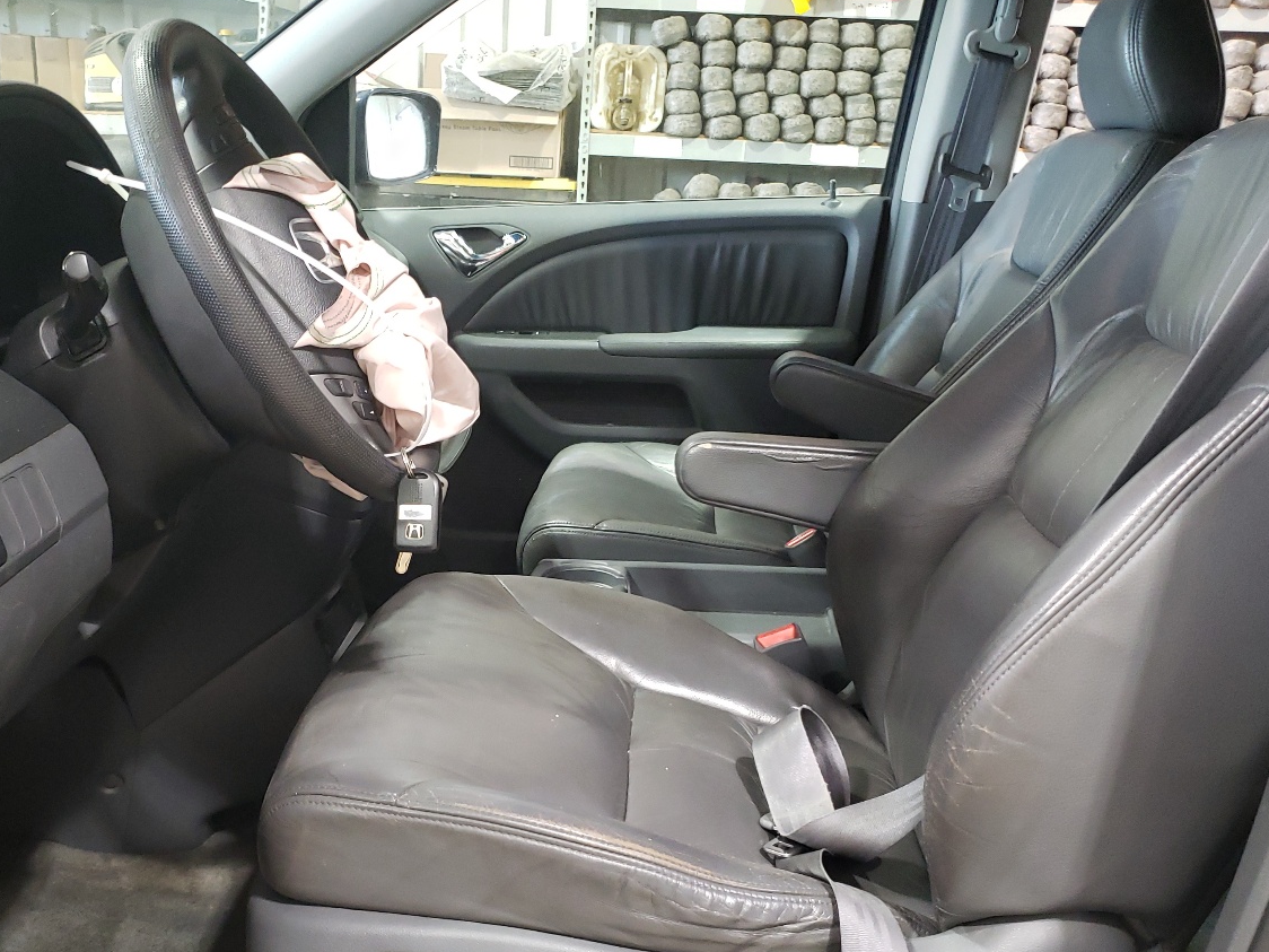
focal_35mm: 37
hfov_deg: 50.0
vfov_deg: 38.4
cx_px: 549
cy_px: 611
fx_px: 1356
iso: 256
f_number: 1.5
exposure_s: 1/60.2
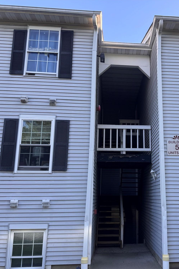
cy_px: 137
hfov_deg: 37.9
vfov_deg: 55.8
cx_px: 135
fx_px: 254
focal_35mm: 34
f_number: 1.78
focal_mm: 6.76
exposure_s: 1/499
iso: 80
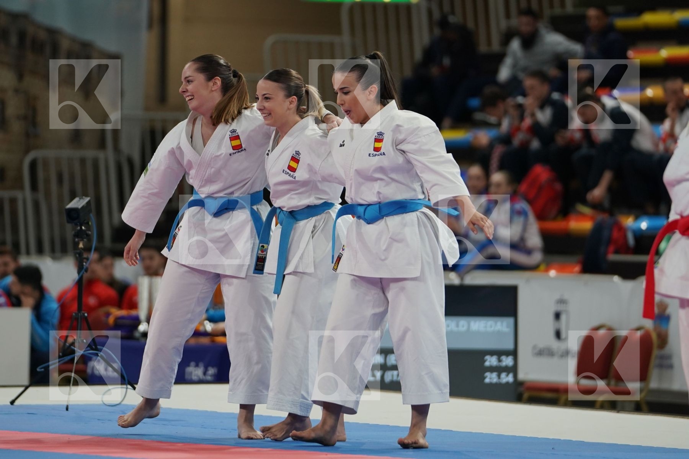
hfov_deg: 7.4
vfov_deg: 4.9
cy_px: 230
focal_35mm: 280
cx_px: 344
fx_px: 5358
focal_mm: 187
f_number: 2.8
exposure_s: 1/500
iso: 1000
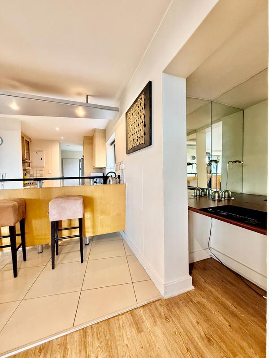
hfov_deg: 85.7
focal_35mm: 14
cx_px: 134
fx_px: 145
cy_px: 179
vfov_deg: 102.1
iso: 200
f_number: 2.2
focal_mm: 2.22
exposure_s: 1/50
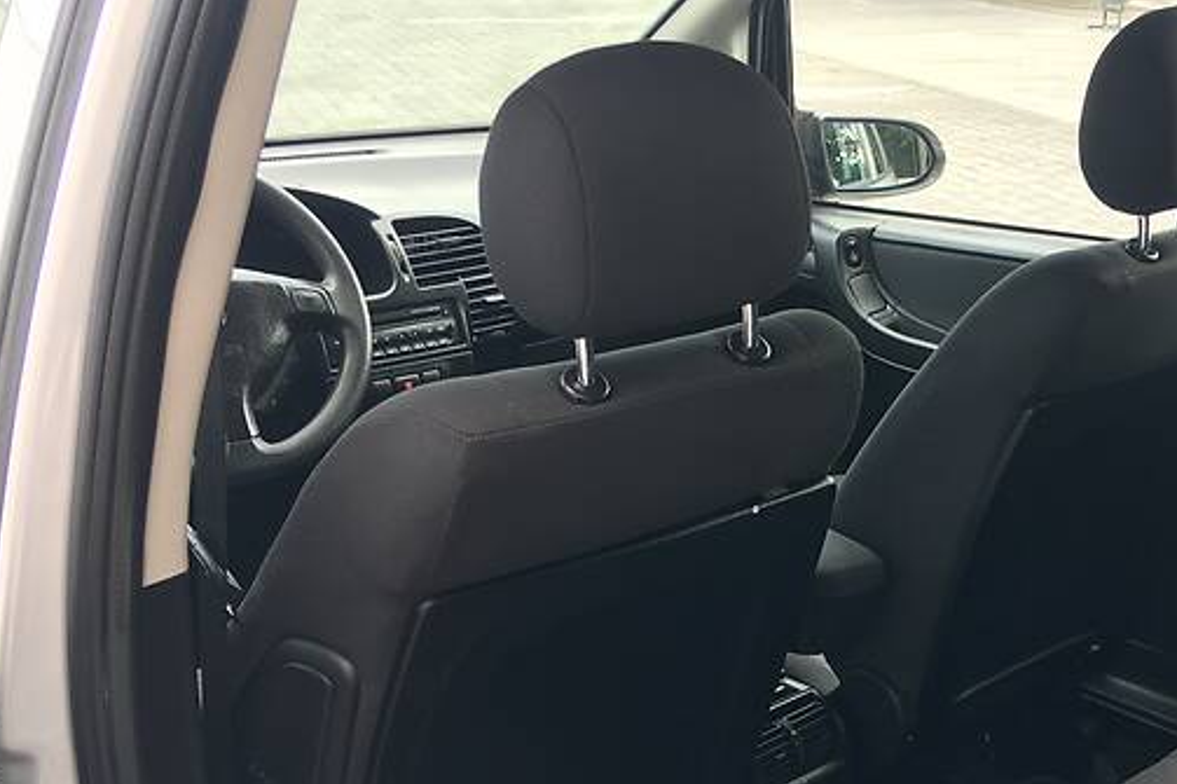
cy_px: 587
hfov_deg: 40.1
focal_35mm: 48
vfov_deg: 27.7
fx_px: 1569
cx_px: 863
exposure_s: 1/50
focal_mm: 4.2
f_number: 2.2
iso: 25
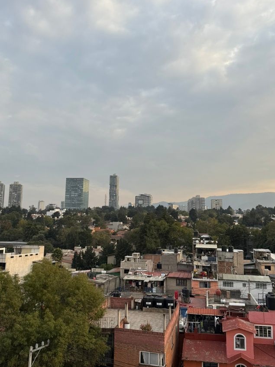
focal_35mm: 34
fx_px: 360
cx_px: 139
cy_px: 170
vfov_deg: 53.9
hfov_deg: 41.8
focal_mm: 6.76
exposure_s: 1/1385
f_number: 1.78
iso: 80
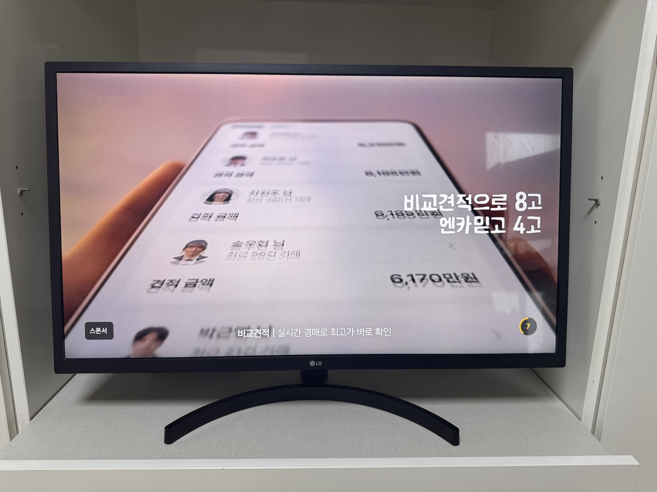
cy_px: 246
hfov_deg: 71.6
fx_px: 456
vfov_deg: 56.8
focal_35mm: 24
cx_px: 328
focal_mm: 6.76
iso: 125
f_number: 1.78
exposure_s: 1/120
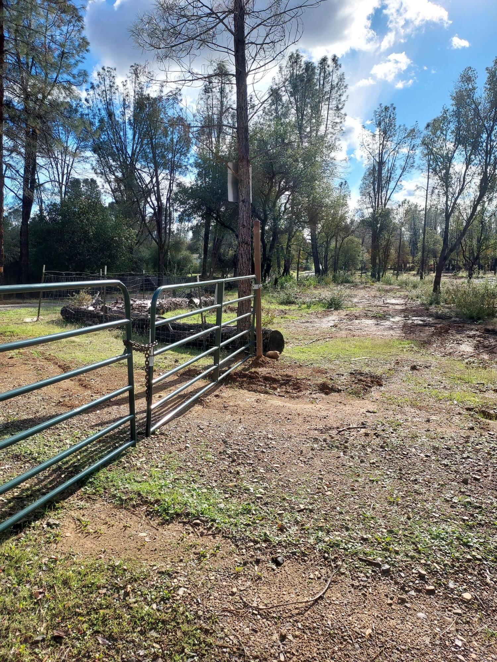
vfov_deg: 71.6
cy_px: 331
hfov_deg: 56.8
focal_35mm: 24
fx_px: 459
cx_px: 248
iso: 40
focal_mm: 4.6
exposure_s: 1/831
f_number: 1.8
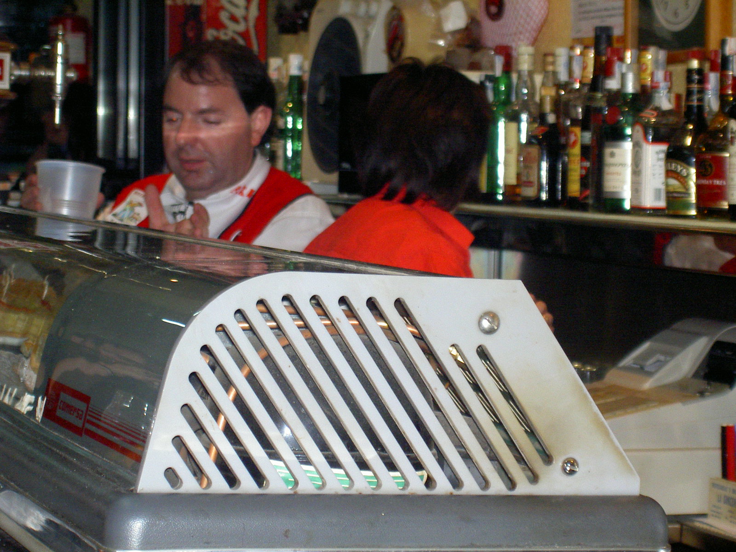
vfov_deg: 12.8
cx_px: 368
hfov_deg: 17.0
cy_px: 276
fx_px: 2466
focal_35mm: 116
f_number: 4.9
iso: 100
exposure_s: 1/89.3
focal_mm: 24
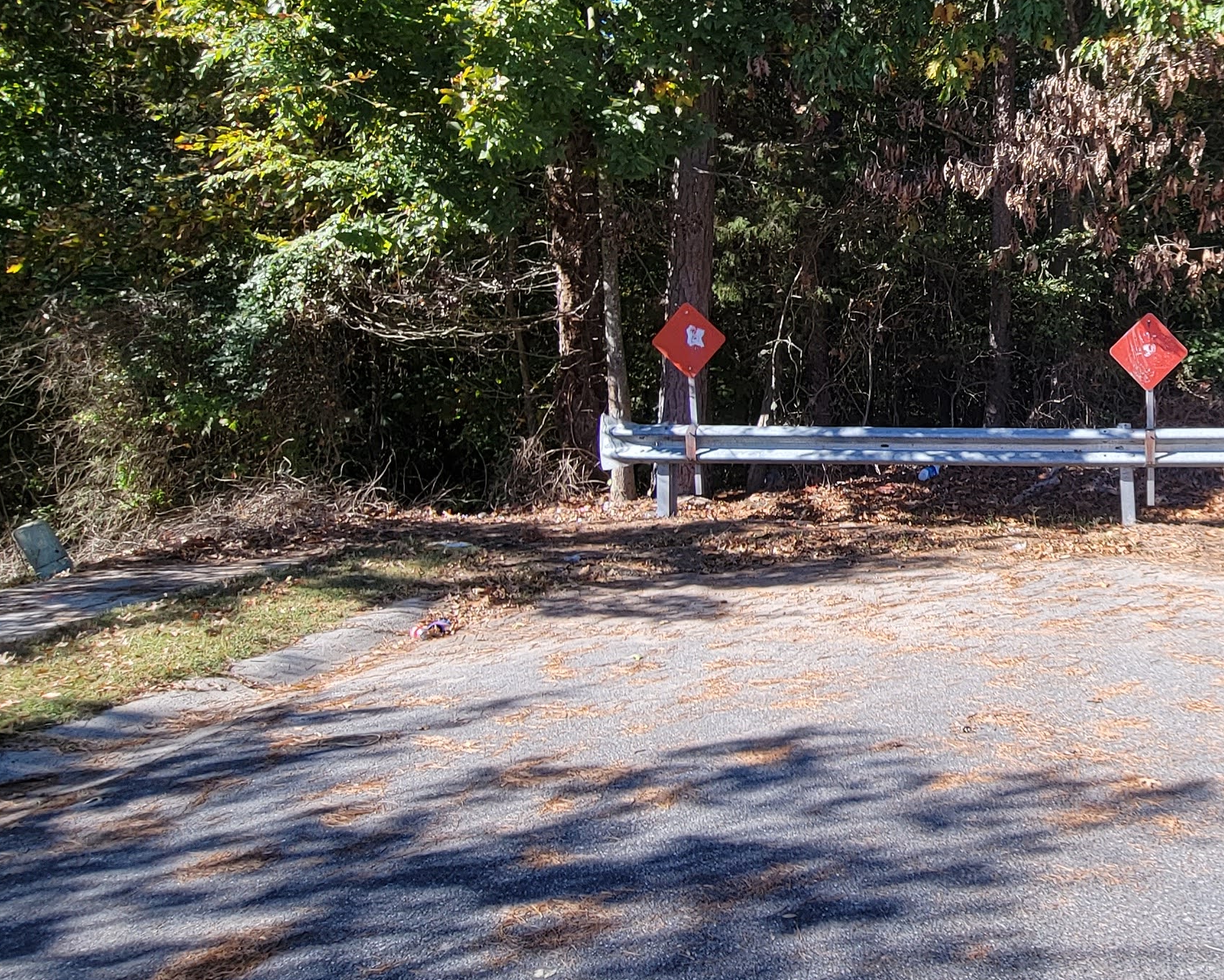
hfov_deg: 50.5
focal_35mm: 30
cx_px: 1150
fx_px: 1087
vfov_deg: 47.9
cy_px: 348
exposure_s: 1/578
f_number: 2.2
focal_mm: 2.2
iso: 50
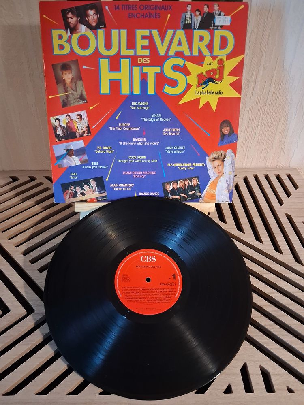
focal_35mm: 27
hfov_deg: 51.4
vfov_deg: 65.3
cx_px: 152
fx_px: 316
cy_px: 202
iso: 1000
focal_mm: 4
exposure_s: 1/20
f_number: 1.8
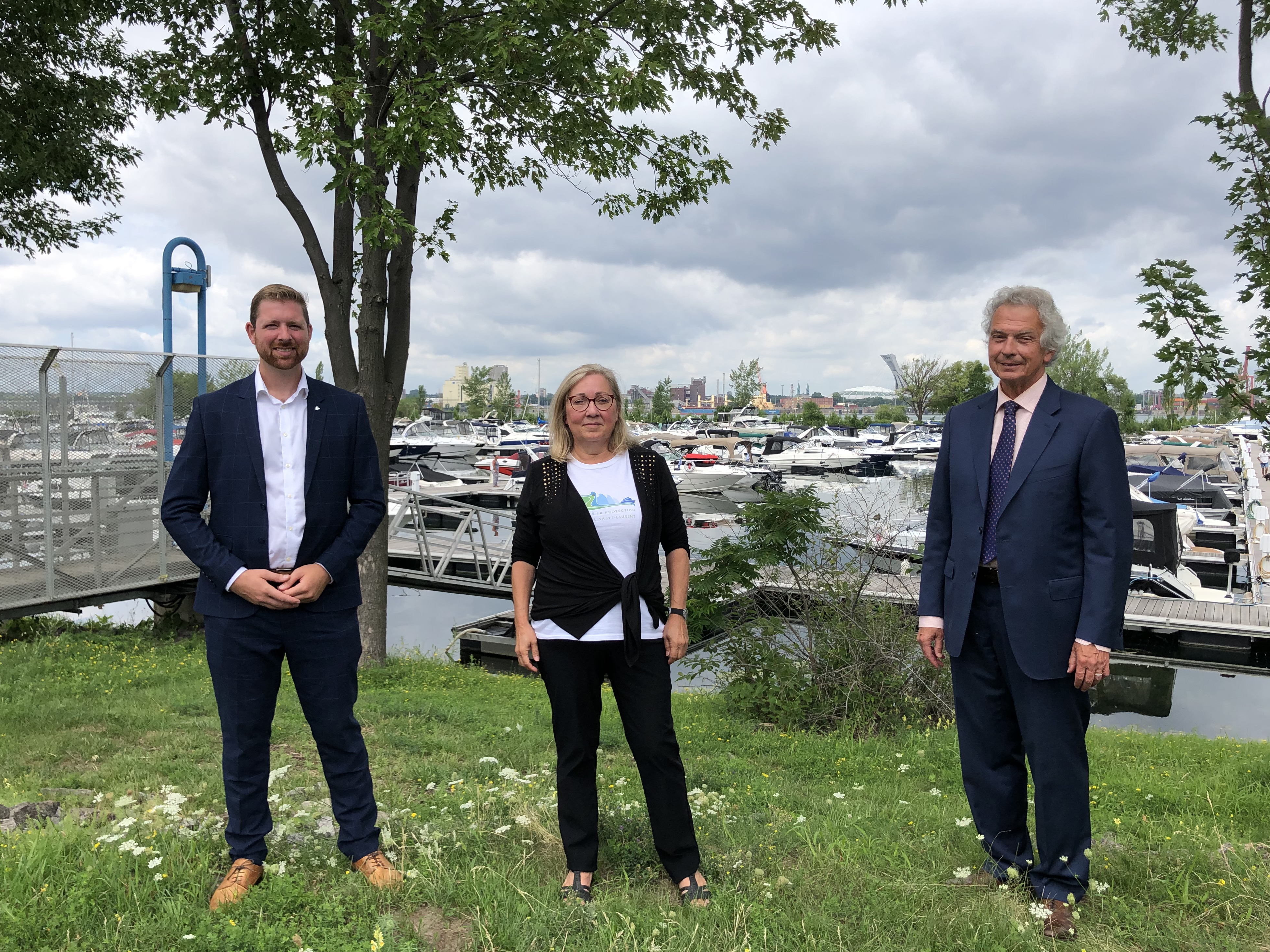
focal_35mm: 29
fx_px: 1064
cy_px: 478
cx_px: 615
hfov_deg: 61.6
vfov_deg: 48.2
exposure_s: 1/1453
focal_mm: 3.99
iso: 20
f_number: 1.8
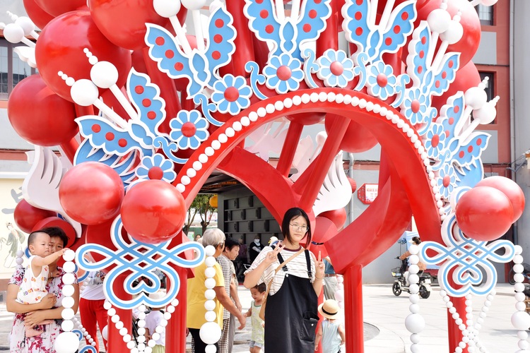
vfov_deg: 25.8
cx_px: 265
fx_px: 773
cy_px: 176
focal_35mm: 52
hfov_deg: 37.9
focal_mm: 35
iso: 100
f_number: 7.1
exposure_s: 1/125
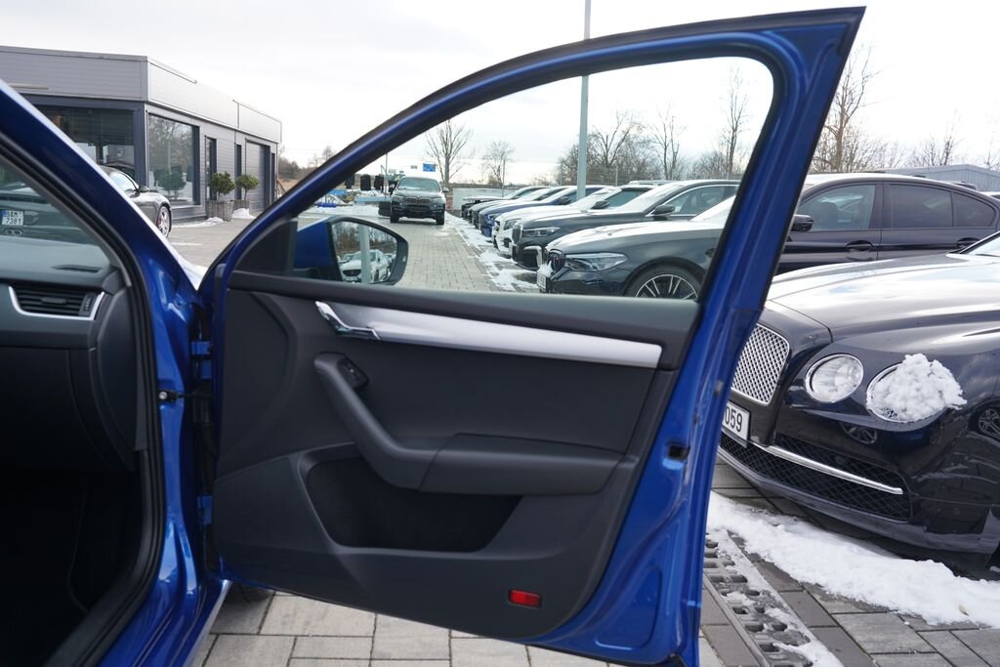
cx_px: 500
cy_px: 334
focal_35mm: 27
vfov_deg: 47.9
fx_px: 750
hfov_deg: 67.4
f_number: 5.6
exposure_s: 1/100
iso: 100
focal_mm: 27
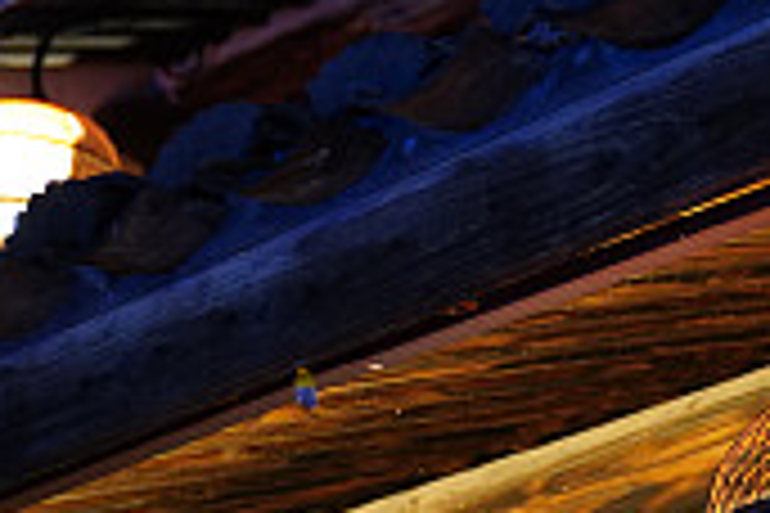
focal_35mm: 178
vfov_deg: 7.7
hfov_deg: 10.2
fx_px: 3807
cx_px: 1788
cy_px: 367
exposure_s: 1/30
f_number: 2.8
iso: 1250
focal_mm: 38
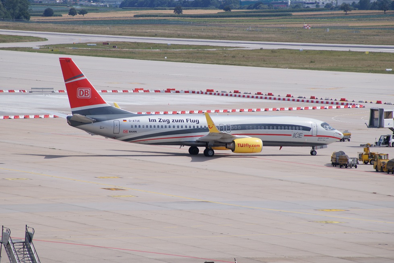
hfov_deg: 6.8
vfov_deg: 4.6
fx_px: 3305
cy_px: 132
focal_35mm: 302
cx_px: 198
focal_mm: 200
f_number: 9
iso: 100
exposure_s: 1/400
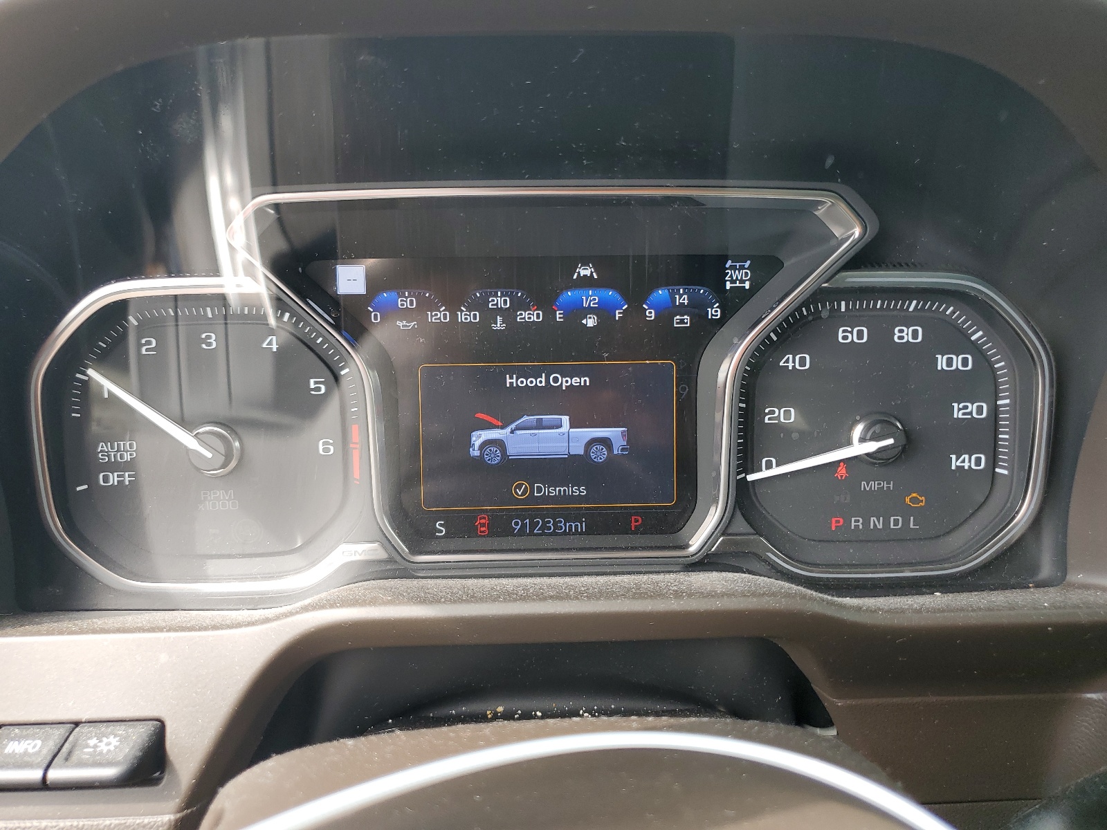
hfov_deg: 67.3
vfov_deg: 53.1
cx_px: 554
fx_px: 831
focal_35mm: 26
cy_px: 415
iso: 50
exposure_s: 1/169
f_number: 1.5
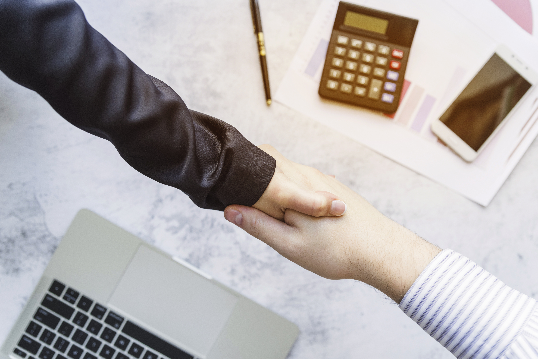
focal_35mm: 38
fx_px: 568
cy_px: 180
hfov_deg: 50.7
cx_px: 269
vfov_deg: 35.1
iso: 800
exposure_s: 1/125
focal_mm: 38
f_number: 4
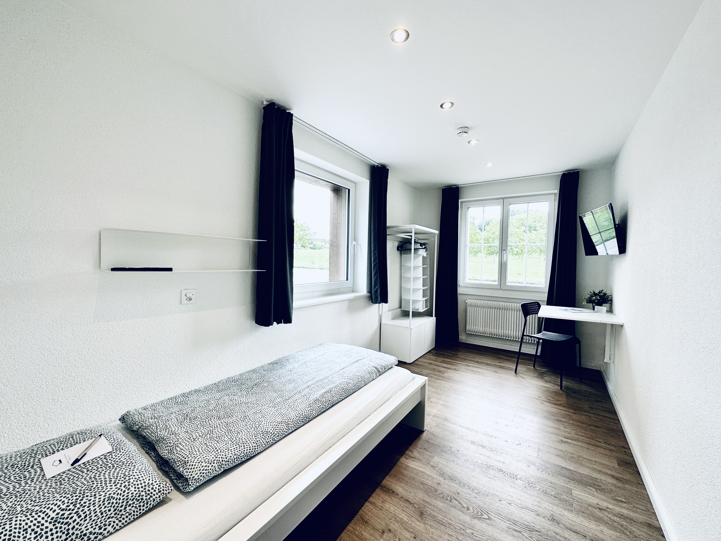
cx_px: 360
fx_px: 292
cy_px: 270
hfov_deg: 102.1
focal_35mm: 14
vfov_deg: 85.7
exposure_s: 1/100
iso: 50
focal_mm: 2.22
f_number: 2.2
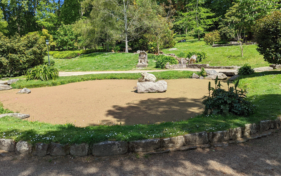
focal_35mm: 26
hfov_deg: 70.4
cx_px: 140
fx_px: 199
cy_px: 71
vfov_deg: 47.3
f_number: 1.85
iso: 40
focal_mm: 6.81
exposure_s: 1/1381
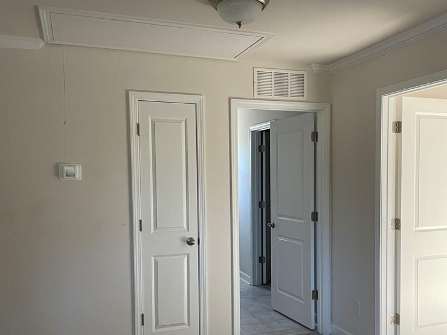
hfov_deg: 51.2
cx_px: 251
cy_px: 208
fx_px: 465
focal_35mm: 36
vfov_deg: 39.4
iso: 125
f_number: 1.6
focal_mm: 4.2
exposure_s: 1/91
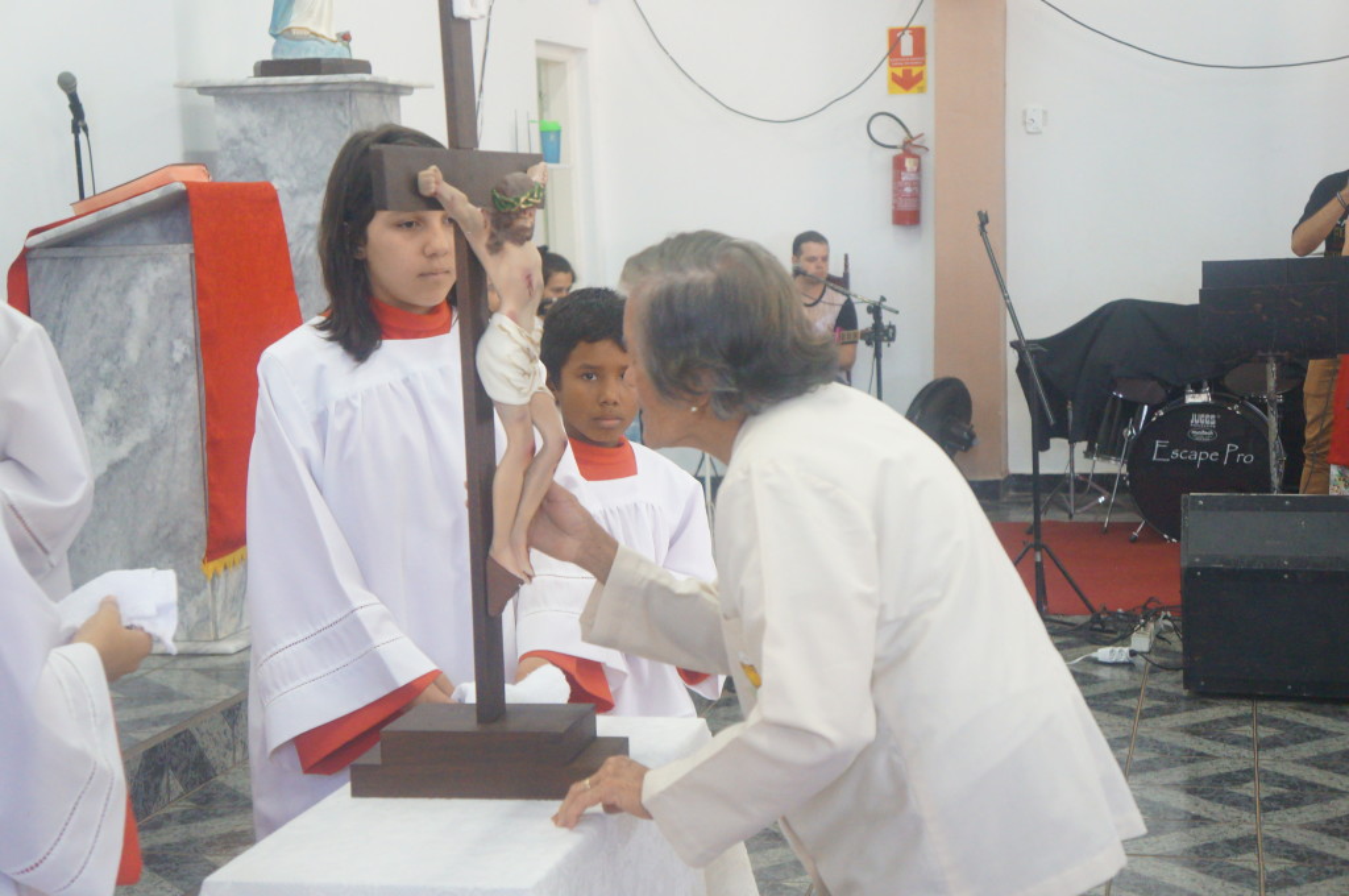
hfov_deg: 31.9
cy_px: 448
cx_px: 674
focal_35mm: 63
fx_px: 2358
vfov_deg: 21.5
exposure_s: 1/125
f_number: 4.5
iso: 3200
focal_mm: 42
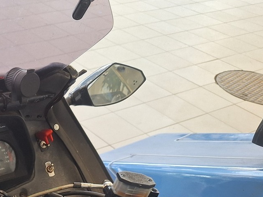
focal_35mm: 52
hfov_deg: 32.8
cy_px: 211
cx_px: -17
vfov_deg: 26.1
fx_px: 395
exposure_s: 1/50
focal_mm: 5.54
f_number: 1.8
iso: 50
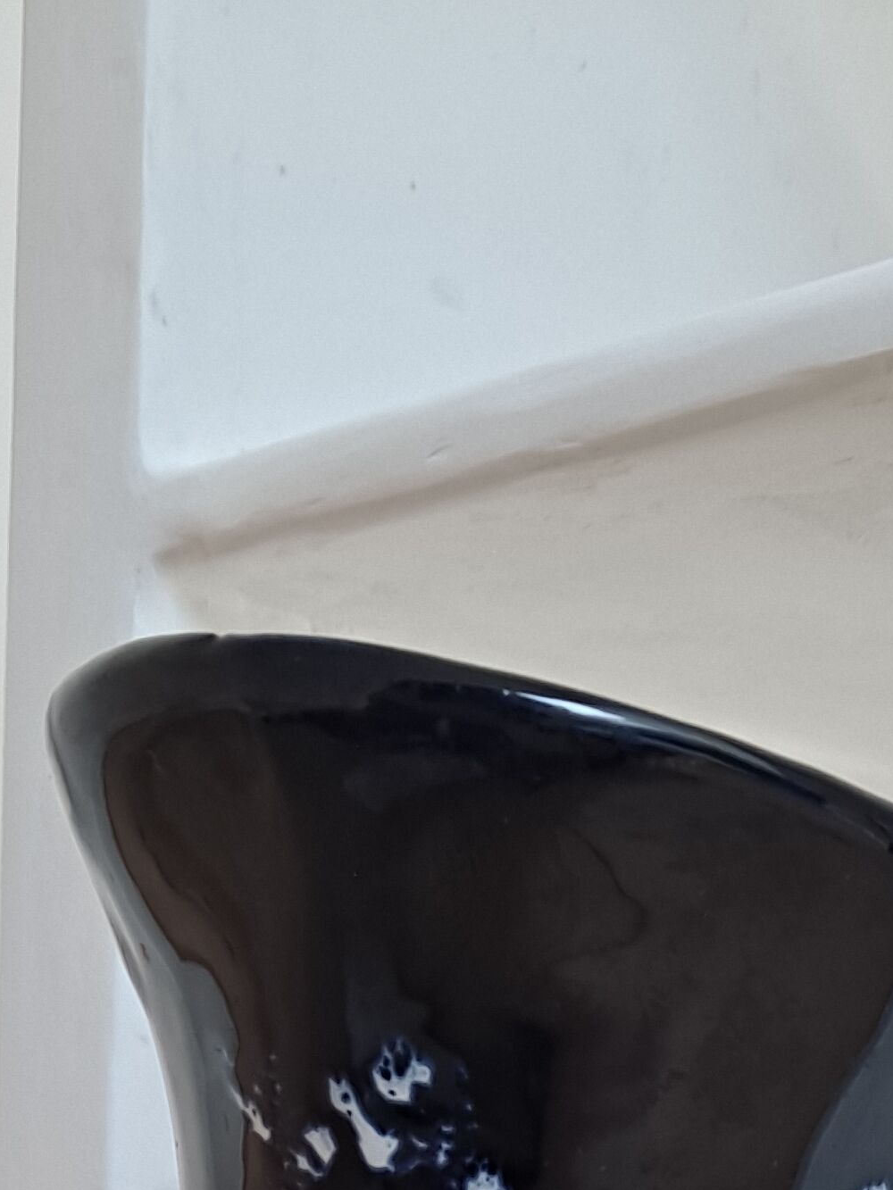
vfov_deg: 21.9
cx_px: 465
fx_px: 2579
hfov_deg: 19.6
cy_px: 1757
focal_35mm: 75
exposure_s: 1/50
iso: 80
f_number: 2
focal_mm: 4.6
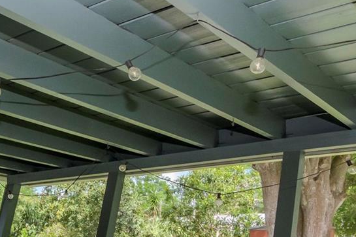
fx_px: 479
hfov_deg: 36.4
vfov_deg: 24.9
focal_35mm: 48
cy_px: 288
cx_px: -6
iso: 1000
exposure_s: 1/250
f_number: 8
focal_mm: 11
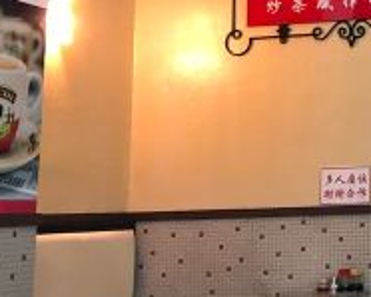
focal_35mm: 103
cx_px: 533
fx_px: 1132
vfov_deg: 14.8
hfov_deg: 17.1
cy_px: 11
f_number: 1.8
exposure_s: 1/17
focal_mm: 3.99
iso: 64
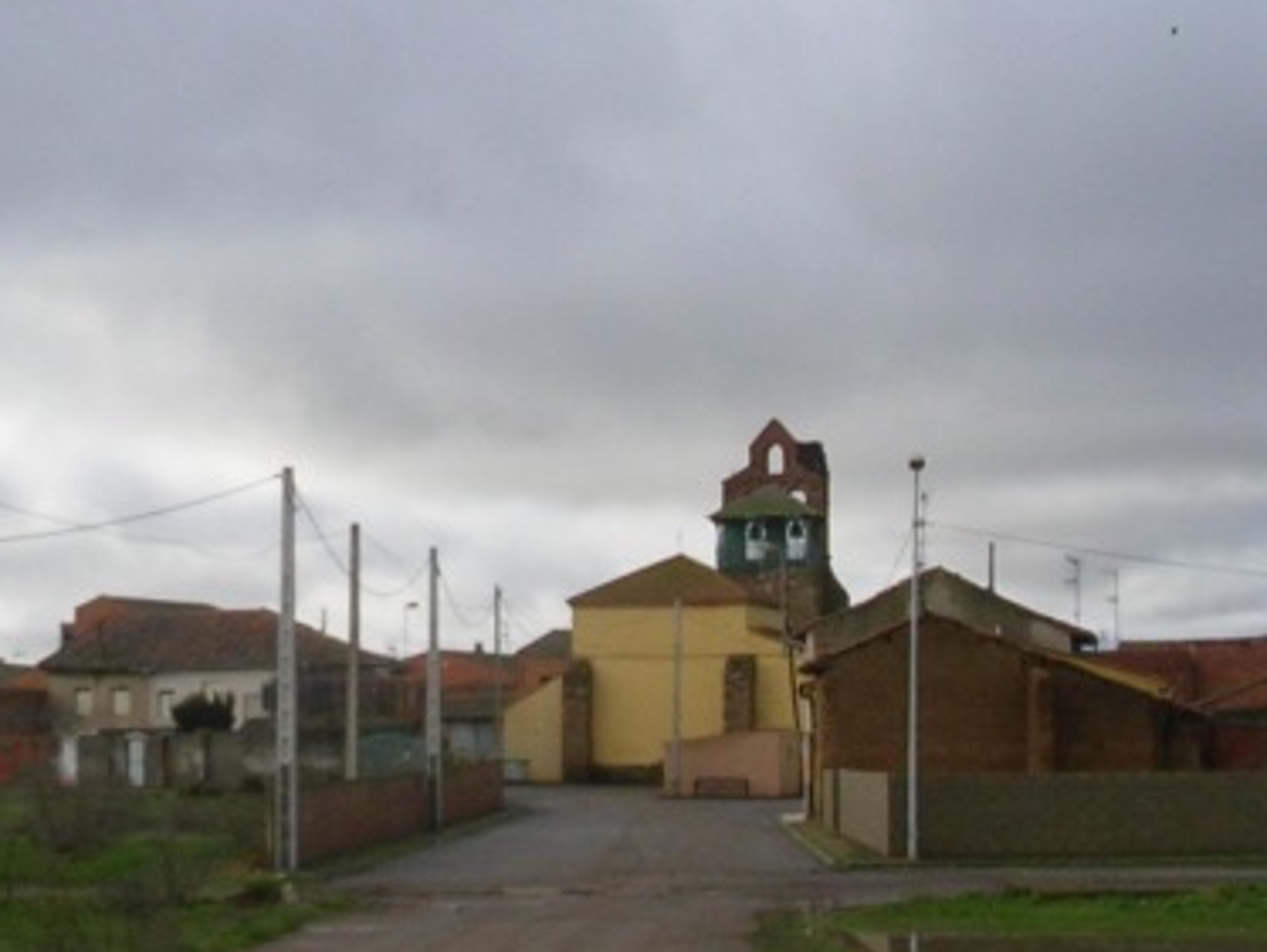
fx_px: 3809
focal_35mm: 104
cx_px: 291
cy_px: 308
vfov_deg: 14.2
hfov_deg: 18.7
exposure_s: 1/246
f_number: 5.6
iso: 50
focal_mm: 5.8
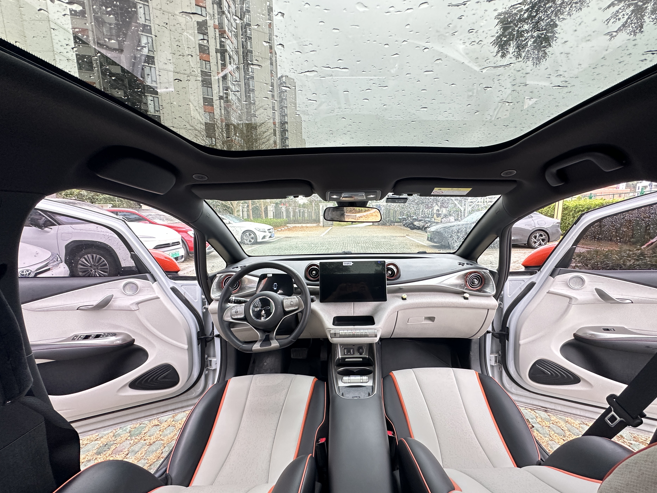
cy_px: 254
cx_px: 347
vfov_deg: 81.7
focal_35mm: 15
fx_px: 285
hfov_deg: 98.1
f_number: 2.2
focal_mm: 2.22
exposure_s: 1/99
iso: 200
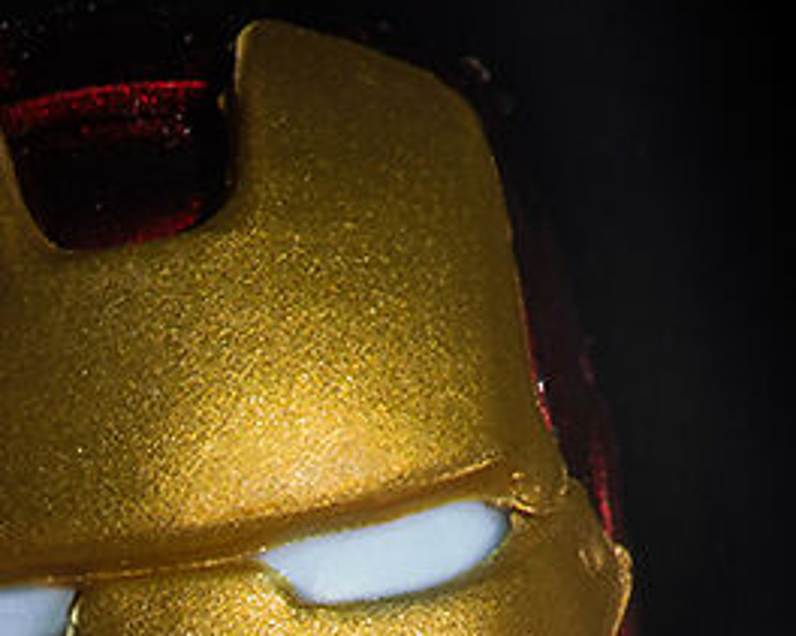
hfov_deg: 2.2
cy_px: 2258
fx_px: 21124
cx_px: -917
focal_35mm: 897
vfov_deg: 1.7
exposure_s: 1/200
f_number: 18
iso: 64
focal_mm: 105
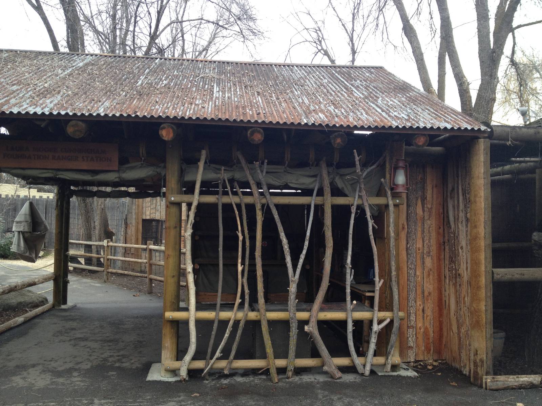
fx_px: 548
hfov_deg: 52.6
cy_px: 203
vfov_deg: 40.7
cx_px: 271
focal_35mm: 35
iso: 50
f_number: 2.4
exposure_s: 1/60
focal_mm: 4.28
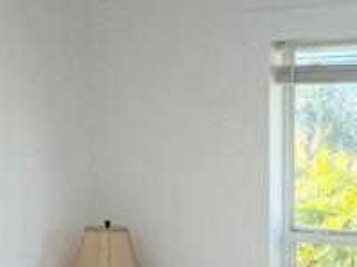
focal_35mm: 67
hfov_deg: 28.0
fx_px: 691
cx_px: 314
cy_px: 430
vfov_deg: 18.6
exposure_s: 1/120
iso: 80
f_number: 1.8
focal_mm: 1.57
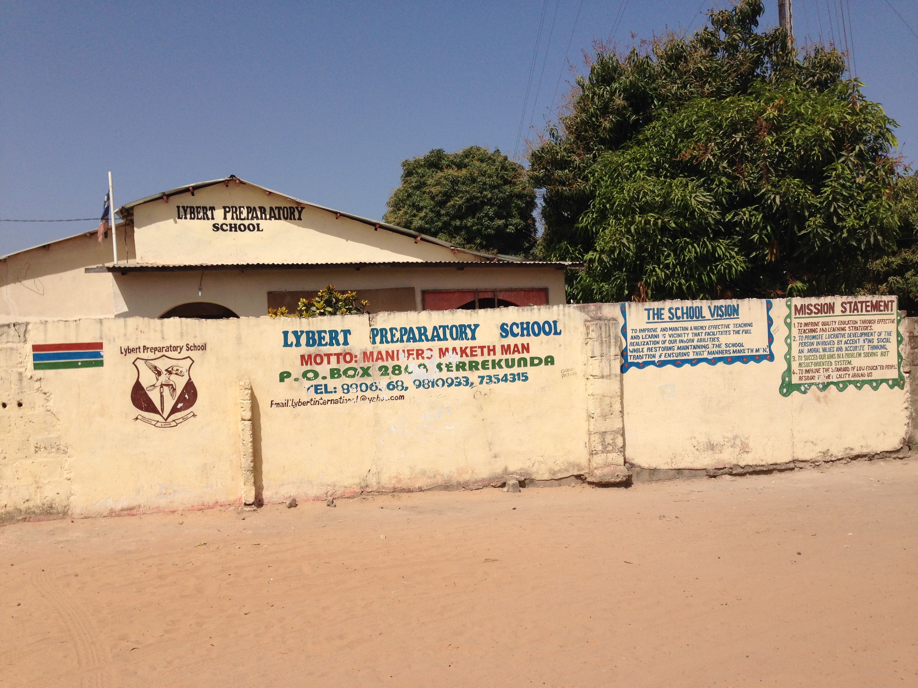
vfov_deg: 42.9
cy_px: 344
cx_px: 459
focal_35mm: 33
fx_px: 875
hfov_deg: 55.4
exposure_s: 1/3390
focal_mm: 4.12
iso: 50
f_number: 2.4
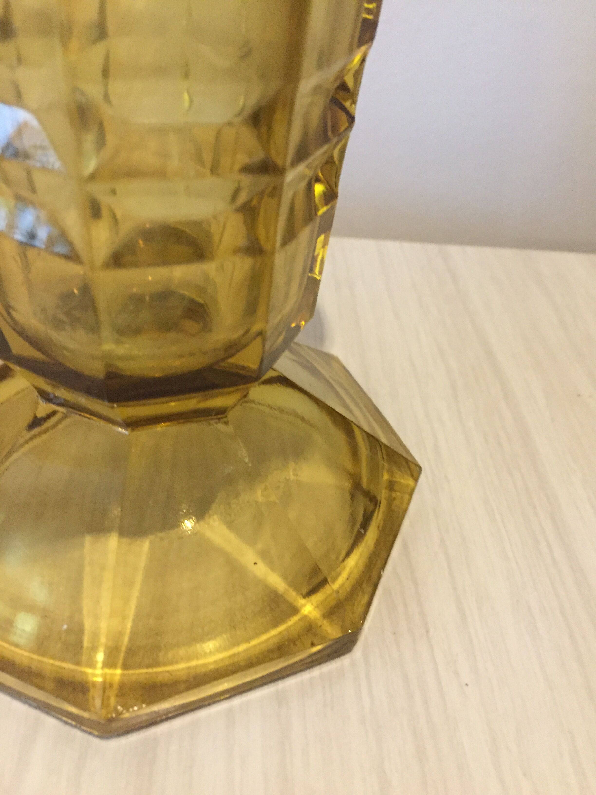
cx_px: 298
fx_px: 666
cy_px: 398
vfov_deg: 61.7
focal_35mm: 29
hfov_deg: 48.2
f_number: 2.2
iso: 320
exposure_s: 1/17
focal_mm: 4.15
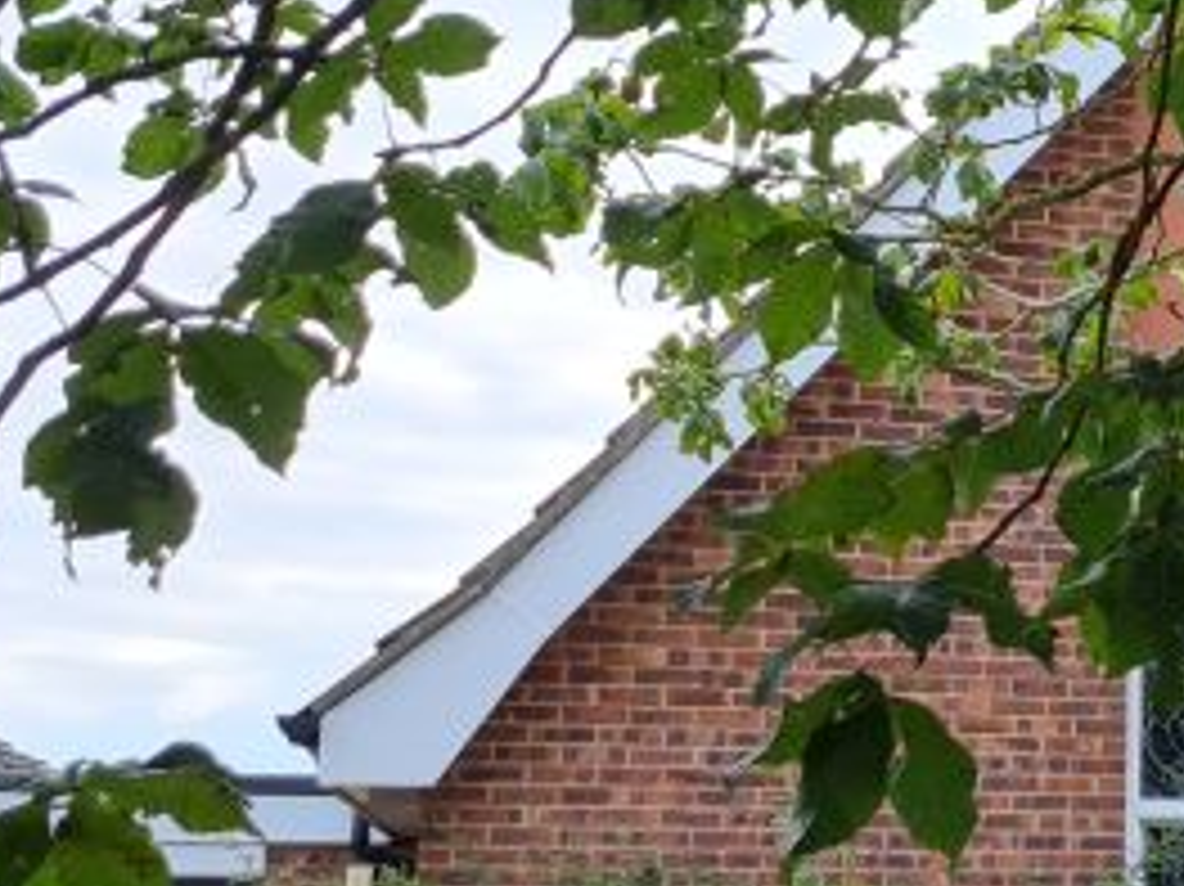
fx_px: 3214
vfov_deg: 15.6
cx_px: 2003
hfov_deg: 17.6
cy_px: 726
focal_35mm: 94
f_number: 1.8
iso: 50
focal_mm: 5.4
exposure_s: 1/586
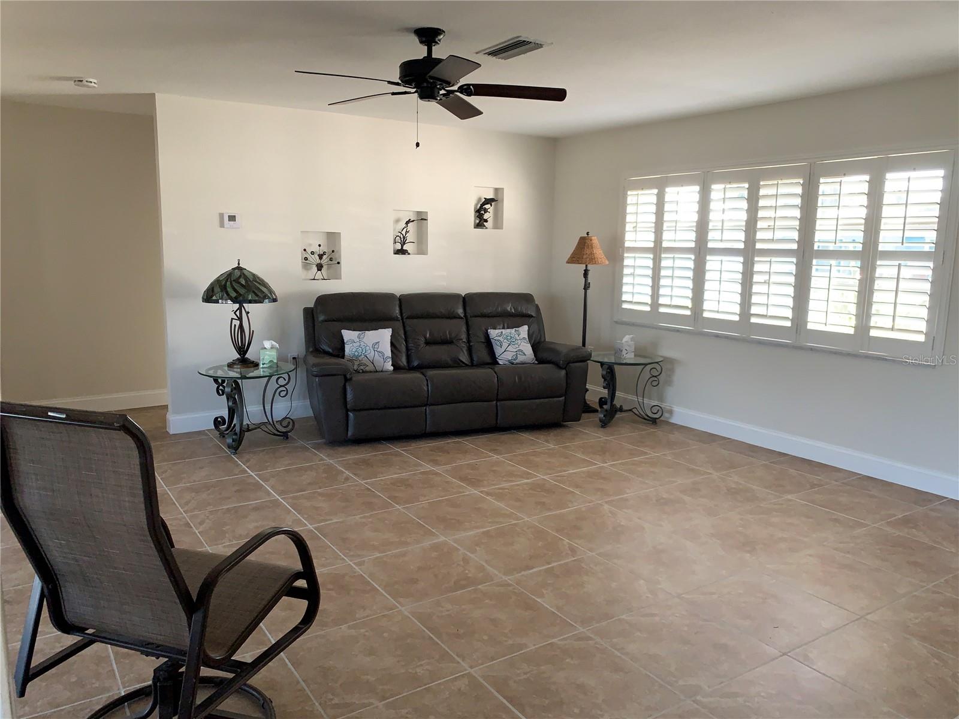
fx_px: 720
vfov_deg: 53.1
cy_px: 360
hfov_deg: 67.3
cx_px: 480
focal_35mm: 26
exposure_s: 1/60
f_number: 1.8
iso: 125
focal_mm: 4.25
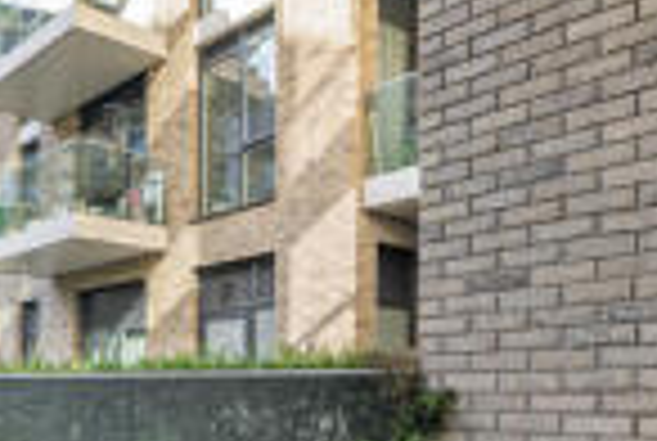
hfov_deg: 46.8
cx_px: 130
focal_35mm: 39
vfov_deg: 32.6
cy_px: 398
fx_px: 713
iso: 250
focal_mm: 12
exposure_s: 1/50
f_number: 8
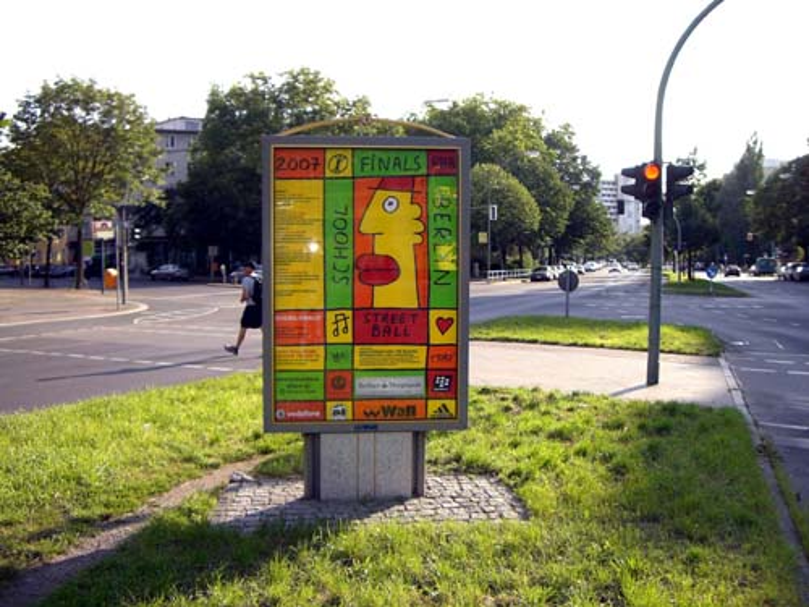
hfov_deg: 49.0
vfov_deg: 37.7
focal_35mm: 38
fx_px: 888
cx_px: 404
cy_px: 304
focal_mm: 6.2
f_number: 2.7
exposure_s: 1/400
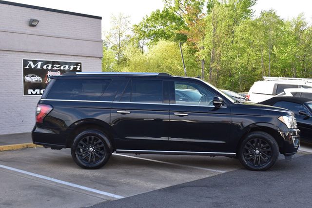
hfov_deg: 41.1
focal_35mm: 48
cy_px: 104
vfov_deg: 28.0
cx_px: 156
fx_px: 416
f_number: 10
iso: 400
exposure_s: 1/160
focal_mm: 32
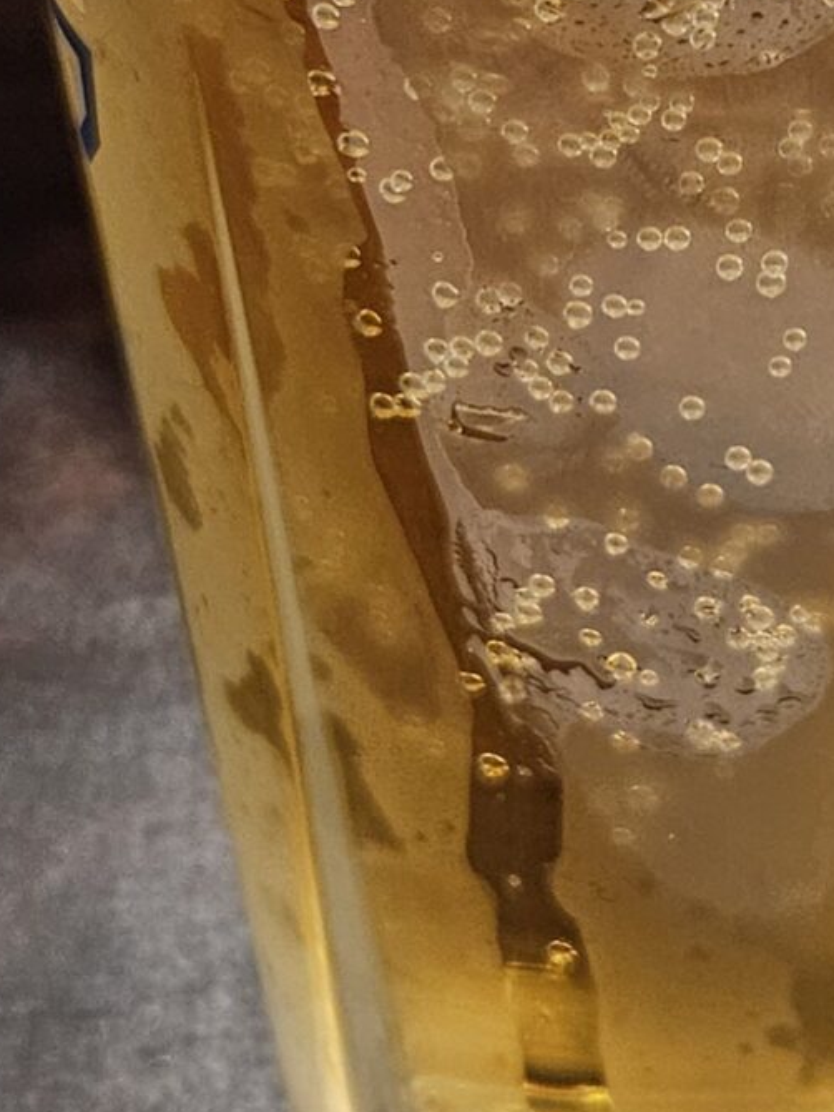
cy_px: -48
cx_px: 615
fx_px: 2826
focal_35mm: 88
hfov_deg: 16.7
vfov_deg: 21.3
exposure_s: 1/60.2
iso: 640
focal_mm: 5.4
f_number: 1.8
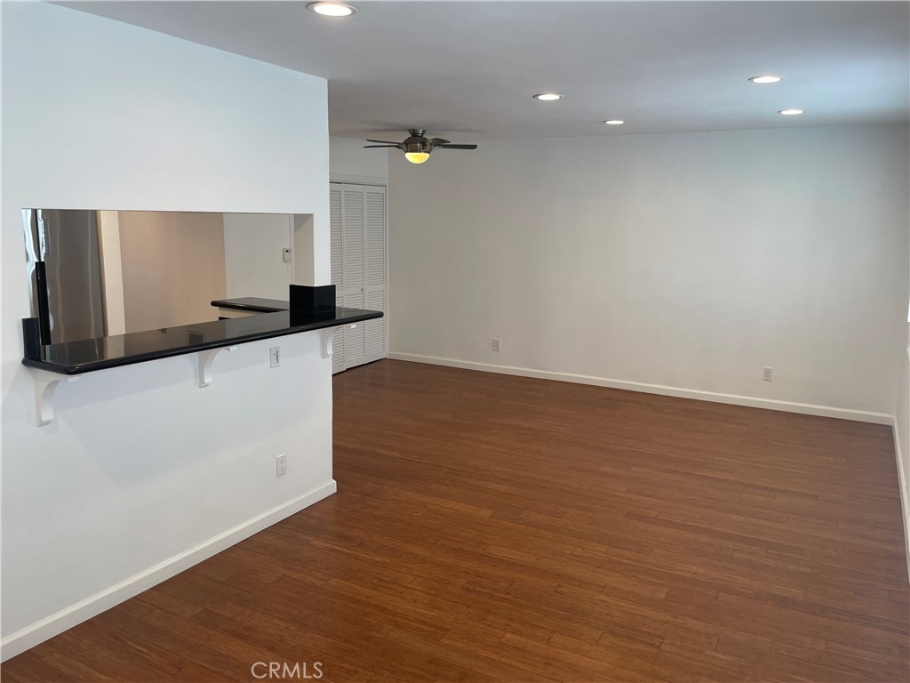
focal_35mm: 26
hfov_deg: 67.3
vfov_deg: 53.1
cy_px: 342
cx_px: 455
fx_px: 683
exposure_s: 1/120
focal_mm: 4.2
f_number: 1.6
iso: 64
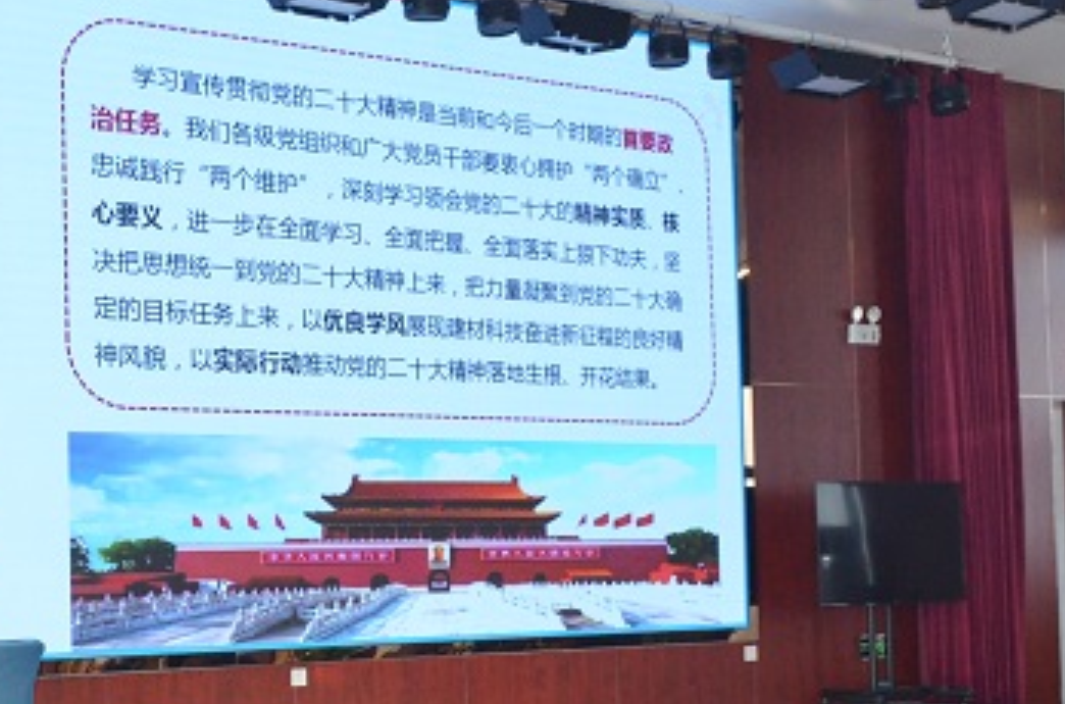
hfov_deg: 31.5
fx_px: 1829
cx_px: 199
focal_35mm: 62
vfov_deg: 21.7
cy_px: 491
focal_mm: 18
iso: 2000
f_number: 6.3
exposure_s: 1/250
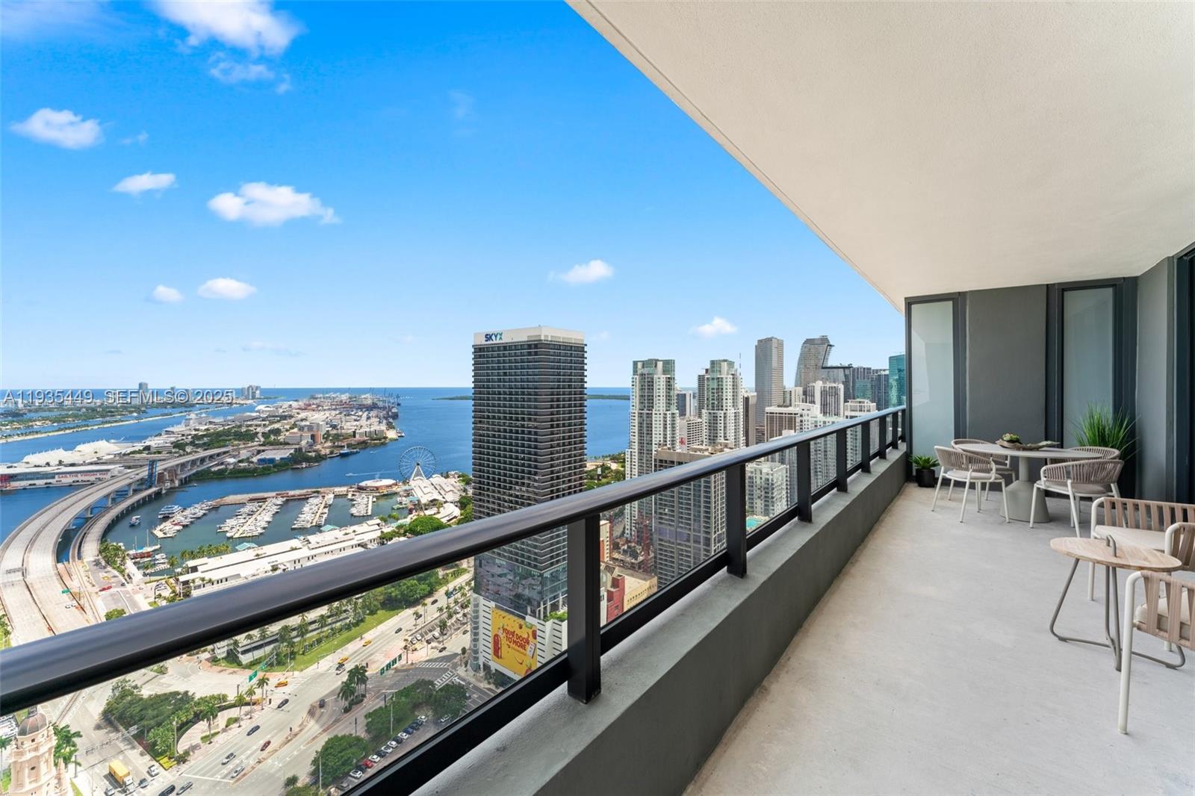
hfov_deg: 104.3
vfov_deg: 81.2
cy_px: 398
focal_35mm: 14
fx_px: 465
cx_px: 598
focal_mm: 14
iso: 100
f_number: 11
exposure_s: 1/20
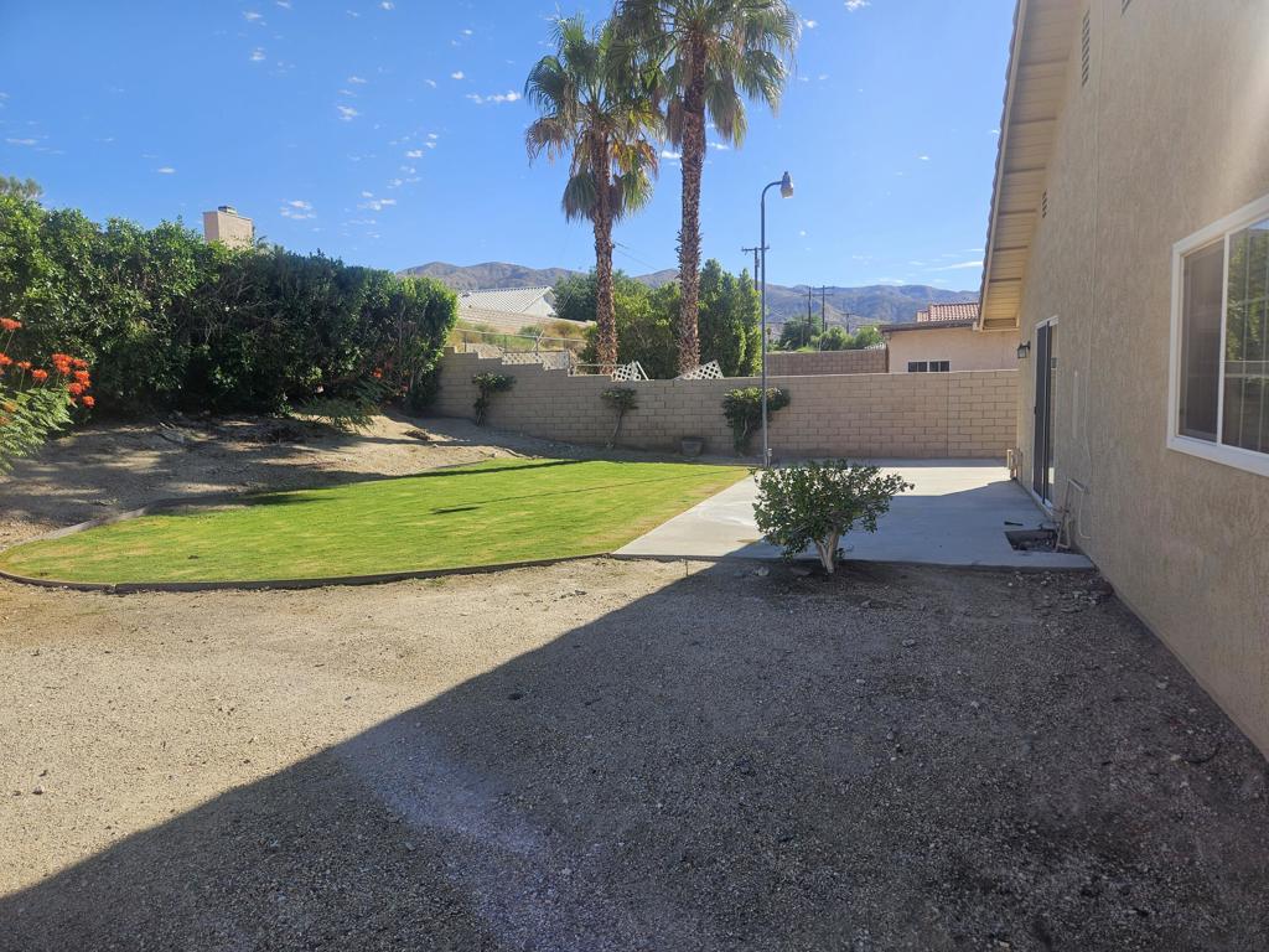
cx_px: 634
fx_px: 843
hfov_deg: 73.9
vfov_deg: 58.9
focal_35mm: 23
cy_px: 476
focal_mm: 5.4
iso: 25
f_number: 1.8
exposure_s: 1/1765
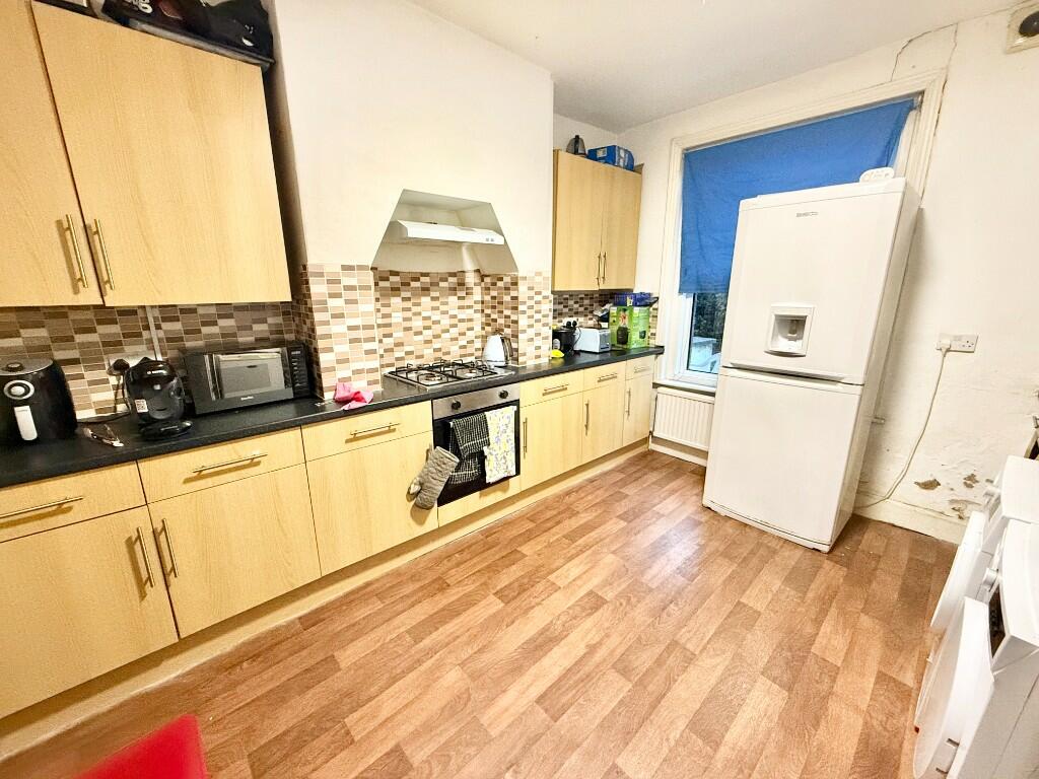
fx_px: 420
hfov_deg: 102.1
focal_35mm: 14
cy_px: 390
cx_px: 520
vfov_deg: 85.7
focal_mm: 2.22
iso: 500
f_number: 2.2
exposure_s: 1/50
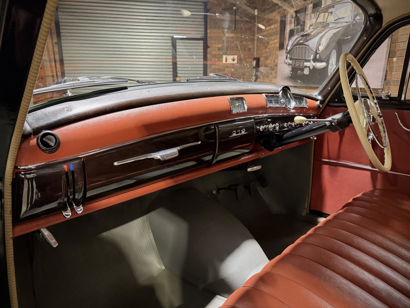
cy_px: 154
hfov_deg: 71.6
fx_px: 284
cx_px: 205
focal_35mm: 24
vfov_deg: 56.8
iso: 640
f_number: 1.78
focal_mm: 6.76
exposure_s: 1/33
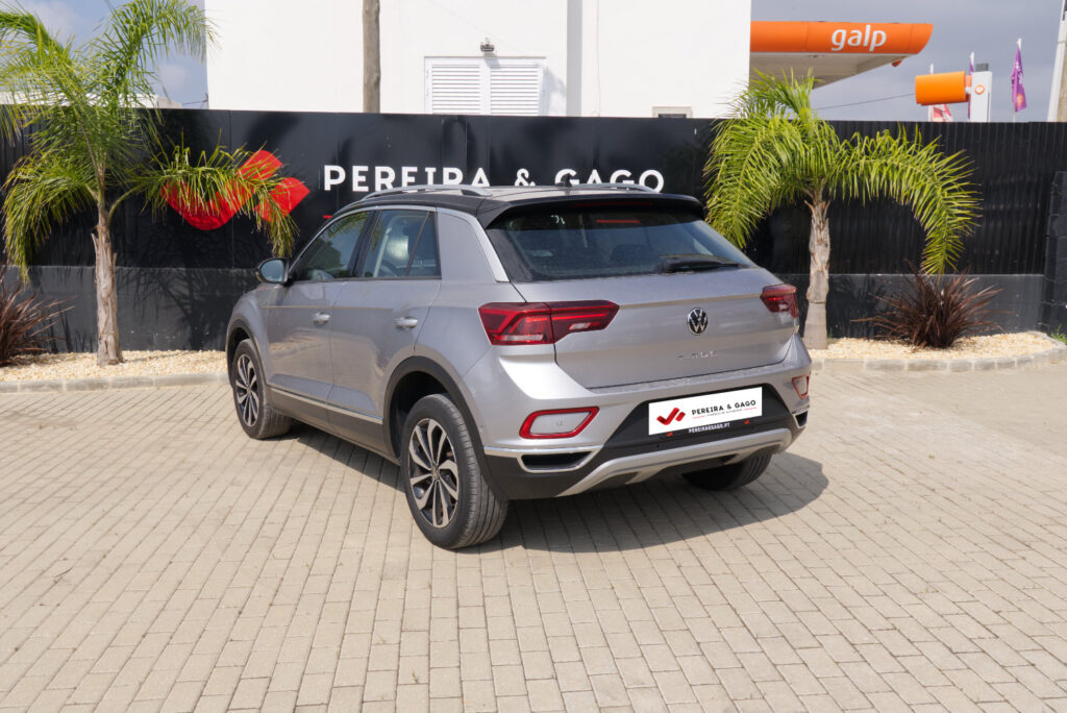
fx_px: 919
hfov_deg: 60.3
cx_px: 534
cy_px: 356
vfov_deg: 42.4
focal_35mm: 31
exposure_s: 1/250
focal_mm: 20.9
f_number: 10
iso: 160
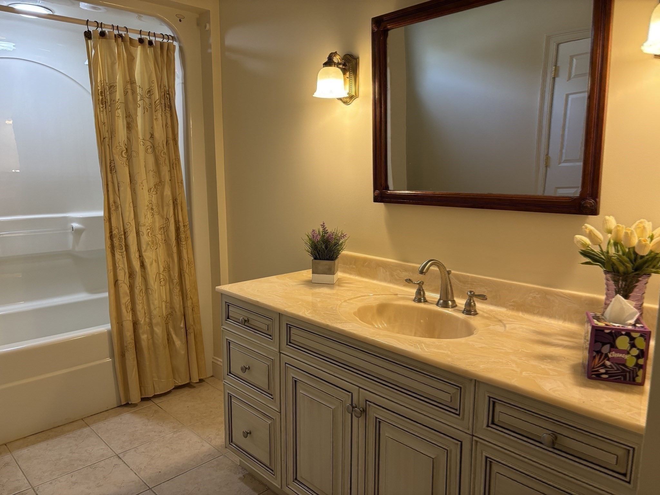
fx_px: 496
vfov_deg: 53.1
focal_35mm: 26
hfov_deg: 67.3
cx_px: 330
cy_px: 248
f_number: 1.6
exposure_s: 1/60
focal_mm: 5.96
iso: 125
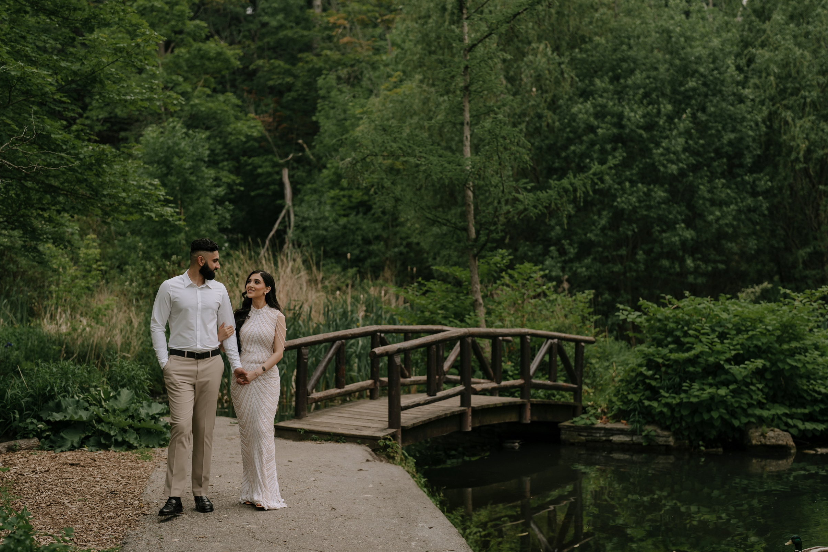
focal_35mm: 53
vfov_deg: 25.5
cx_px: 407
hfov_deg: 37.5
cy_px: 283
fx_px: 1219
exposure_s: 1/250
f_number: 2
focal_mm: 50
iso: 100
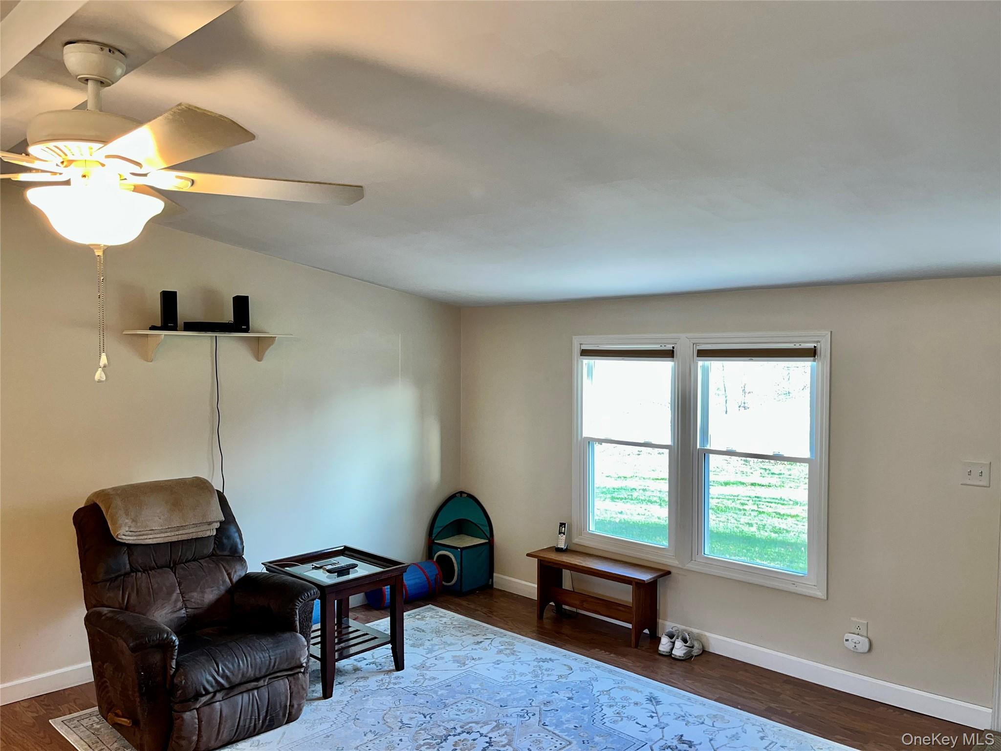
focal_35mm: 26
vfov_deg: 53.1
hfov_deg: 67.3
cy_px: 376
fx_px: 752
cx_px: 500
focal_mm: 5.1
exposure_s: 1/30
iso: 40
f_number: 1.6
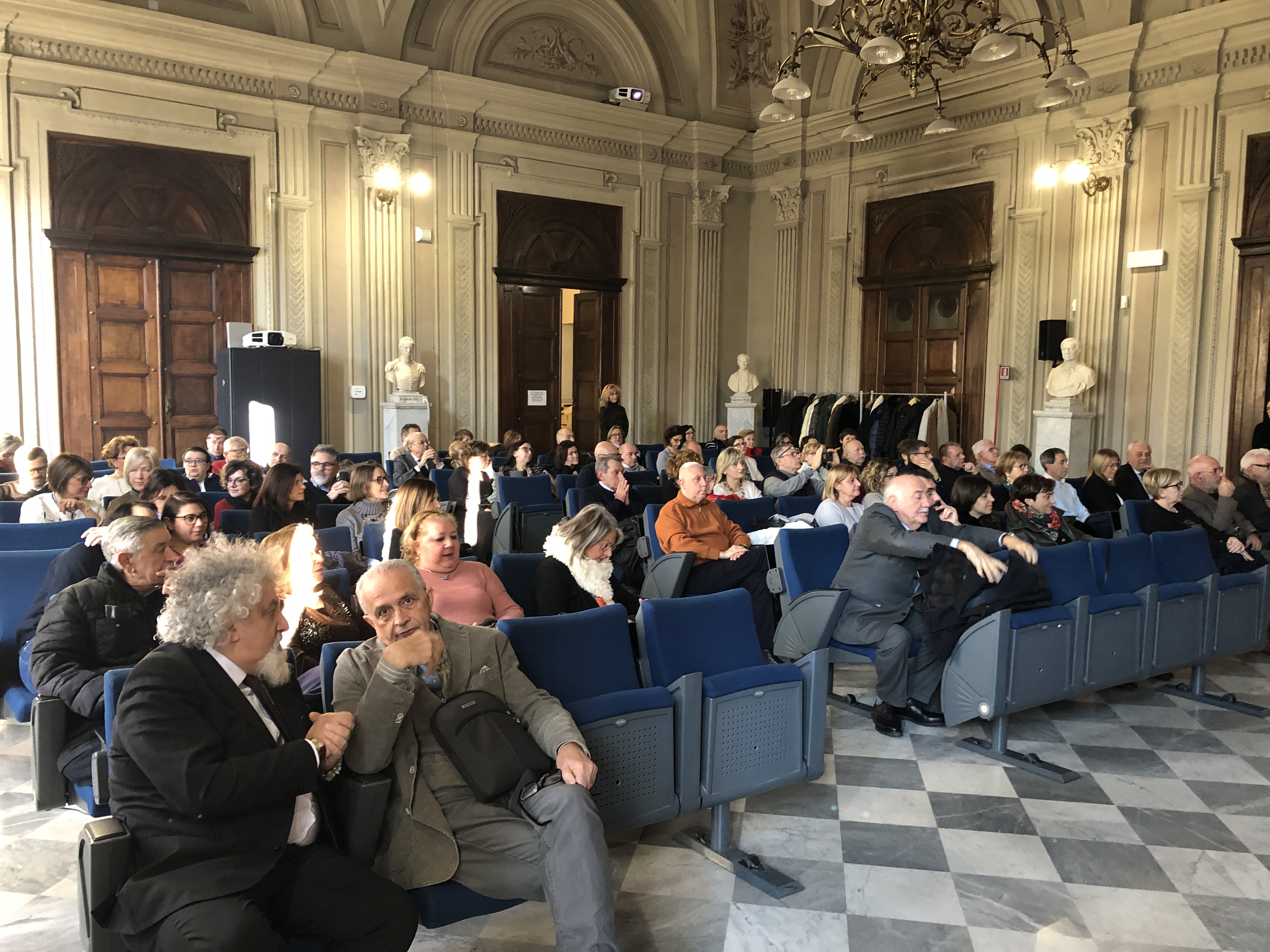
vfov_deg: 49.7
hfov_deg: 63.4
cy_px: 476
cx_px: 635
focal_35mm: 28
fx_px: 1027
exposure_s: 1/11
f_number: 1.8
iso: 100
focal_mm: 3.99
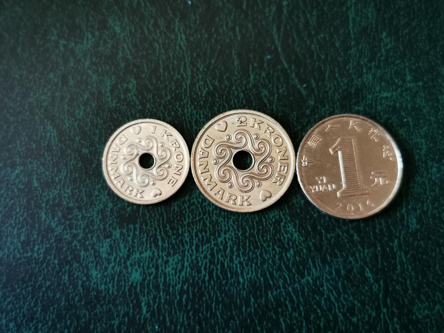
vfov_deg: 41.8
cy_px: 166
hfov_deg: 54.0
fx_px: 436
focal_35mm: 34
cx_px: 222
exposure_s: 1/100
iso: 200
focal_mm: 5.56
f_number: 4
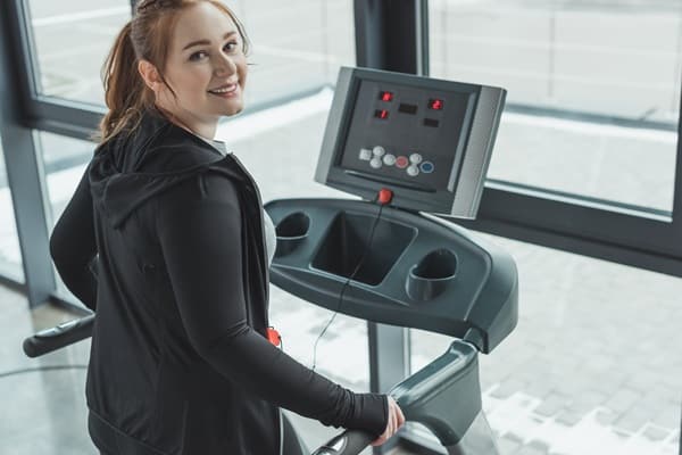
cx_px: 341
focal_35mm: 50
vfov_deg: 27.0
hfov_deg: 39.6
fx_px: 947
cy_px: 228
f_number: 3.5
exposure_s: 1/250
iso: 400
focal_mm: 50
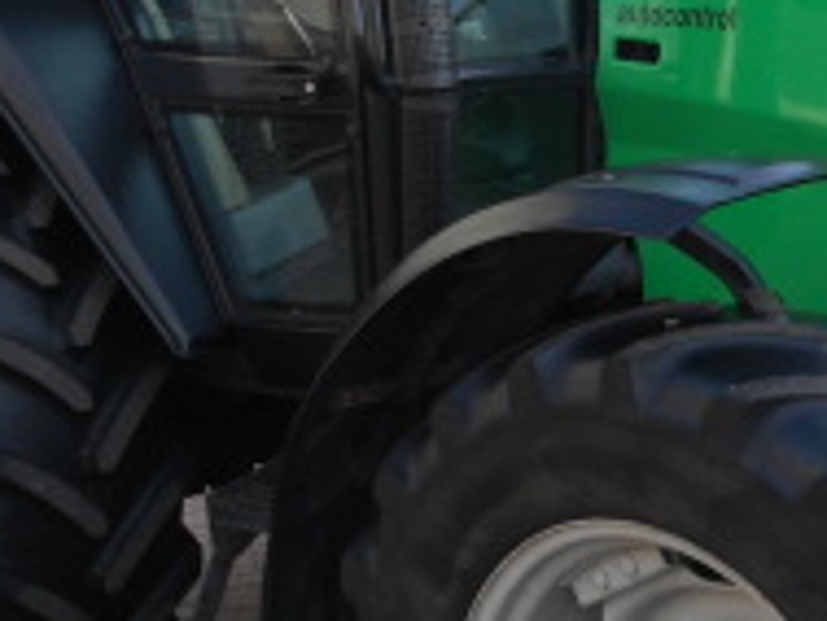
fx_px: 2104
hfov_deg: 21.8
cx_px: 731
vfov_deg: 16.8
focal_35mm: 88
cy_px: 280
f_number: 3.2
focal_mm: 4.6
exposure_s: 1/125
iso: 80
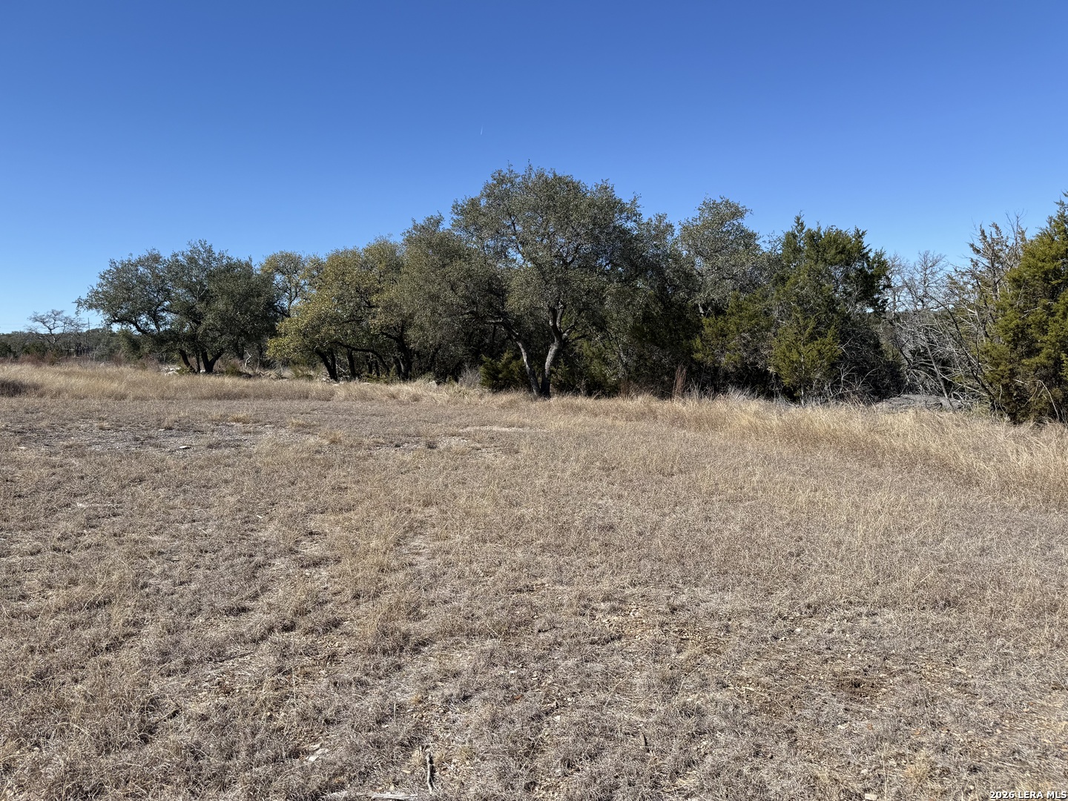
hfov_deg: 71.6
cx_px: 534
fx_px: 740
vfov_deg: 56.8
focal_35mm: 24
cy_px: 400
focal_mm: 6.76
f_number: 1.78
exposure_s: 1/3425
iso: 80
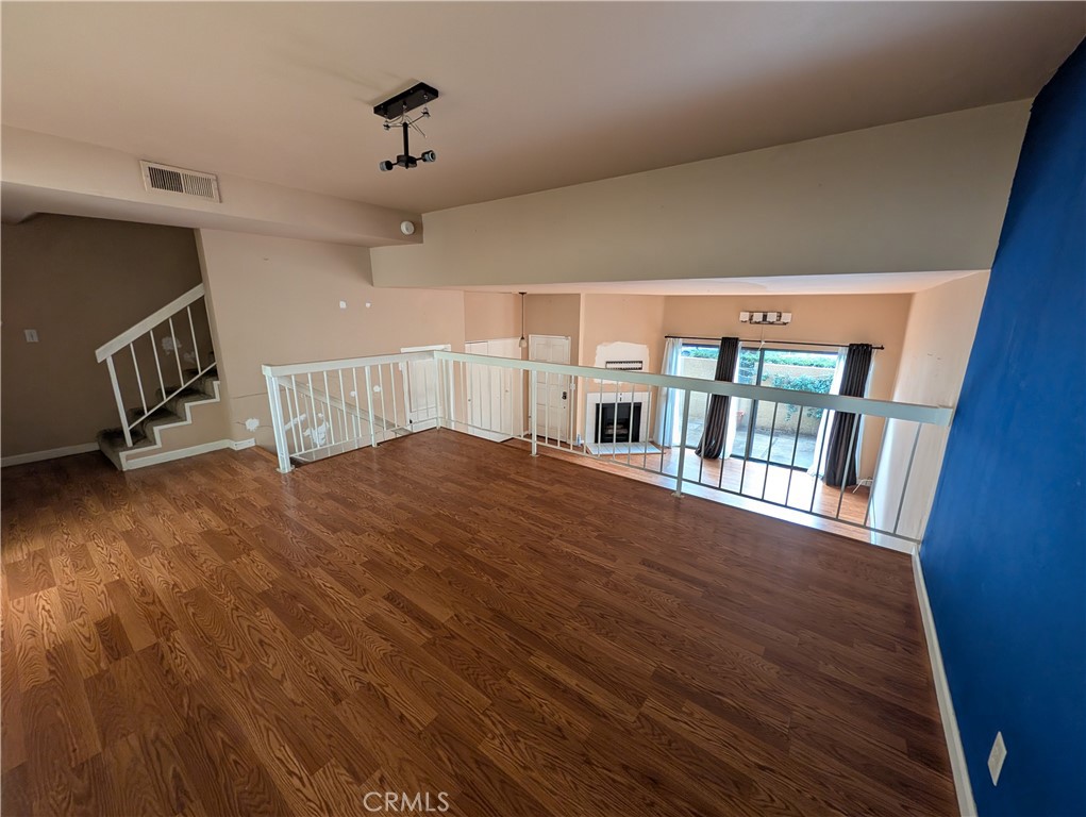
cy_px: 408
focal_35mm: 12
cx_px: 543
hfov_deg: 110.5
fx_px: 377
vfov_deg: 94.6
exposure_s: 1/60
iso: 67
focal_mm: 2.02
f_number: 1.7
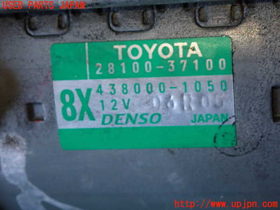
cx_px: 140
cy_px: 105
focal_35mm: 100
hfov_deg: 19.6
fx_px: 809
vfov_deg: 14.8
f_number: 4.9
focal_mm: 18
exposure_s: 1/100
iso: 400
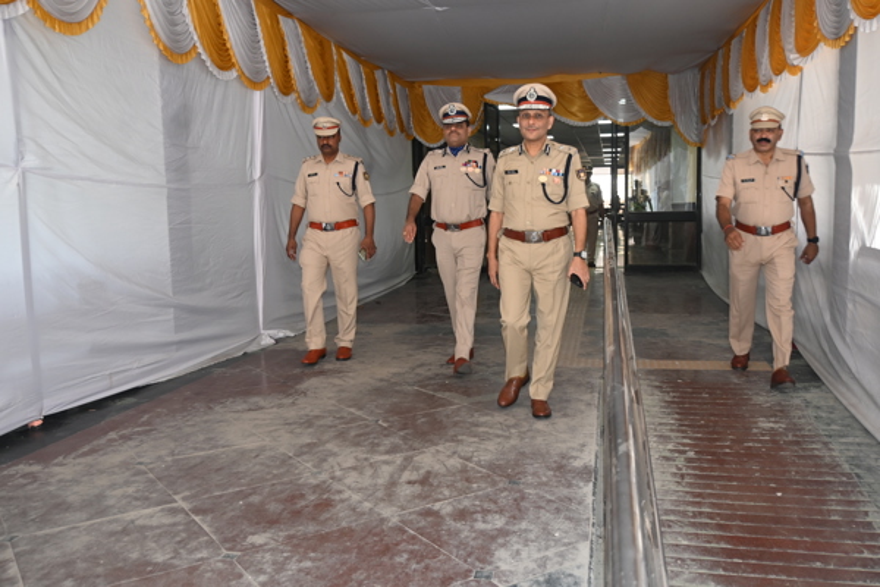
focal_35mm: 33
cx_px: 440
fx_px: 807
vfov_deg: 40.0
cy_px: 294
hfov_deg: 57.2
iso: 400
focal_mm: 22
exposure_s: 1/60
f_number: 4
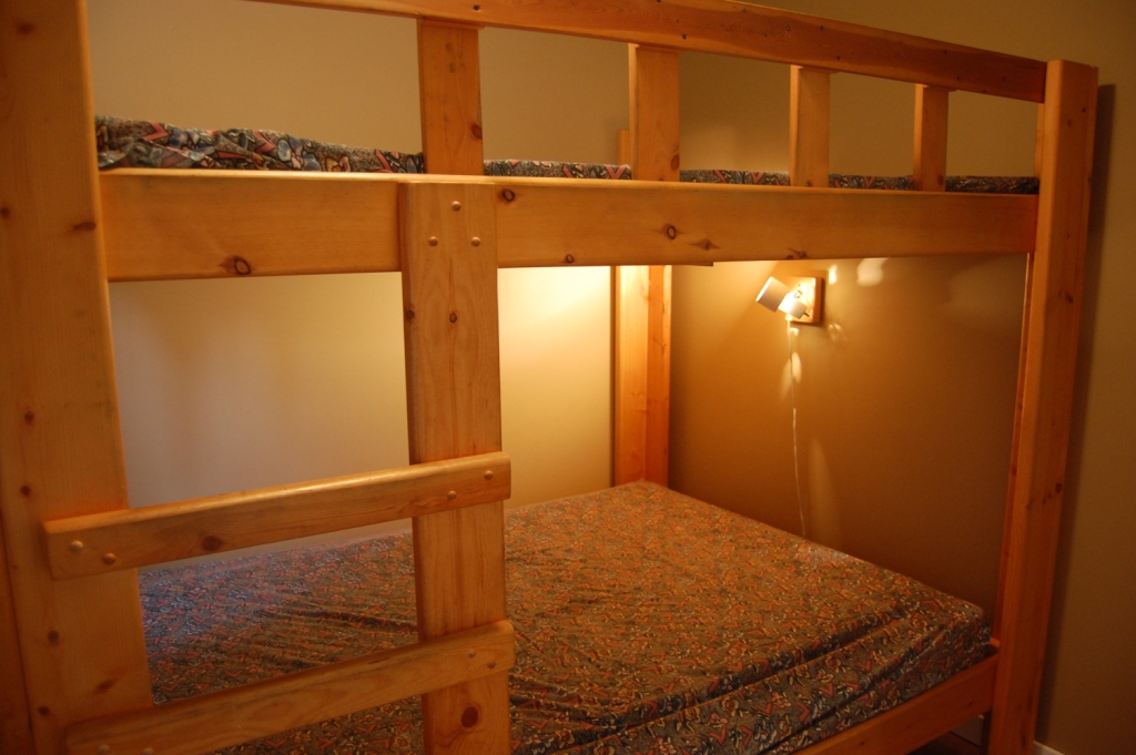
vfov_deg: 47.9
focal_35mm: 27
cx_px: 568
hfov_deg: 67.4
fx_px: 851
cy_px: 378
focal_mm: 18
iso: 800
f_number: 3.5
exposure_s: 1/15
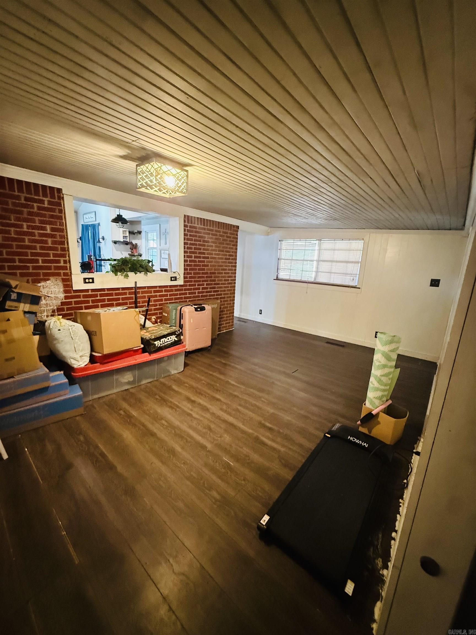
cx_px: 238
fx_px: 257
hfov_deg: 85.7
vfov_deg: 102.1
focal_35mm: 14
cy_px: 318
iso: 1250
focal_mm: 2.22
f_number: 2.2
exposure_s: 1/40
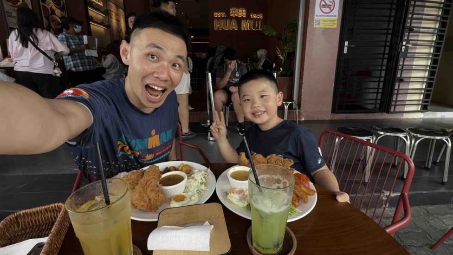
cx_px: 233
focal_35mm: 16
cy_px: 117
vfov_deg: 67.0
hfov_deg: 99.3
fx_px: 192
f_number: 2.2
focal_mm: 2.22
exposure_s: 1/205
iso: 50
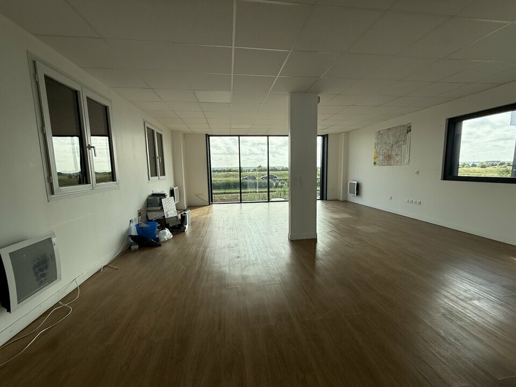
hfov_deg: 102.1
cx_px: 258
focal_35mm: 14
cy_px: 194
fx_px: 209
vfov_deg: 85.7
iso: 64
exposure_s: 1/1087
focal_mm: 2.22
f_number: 2.2
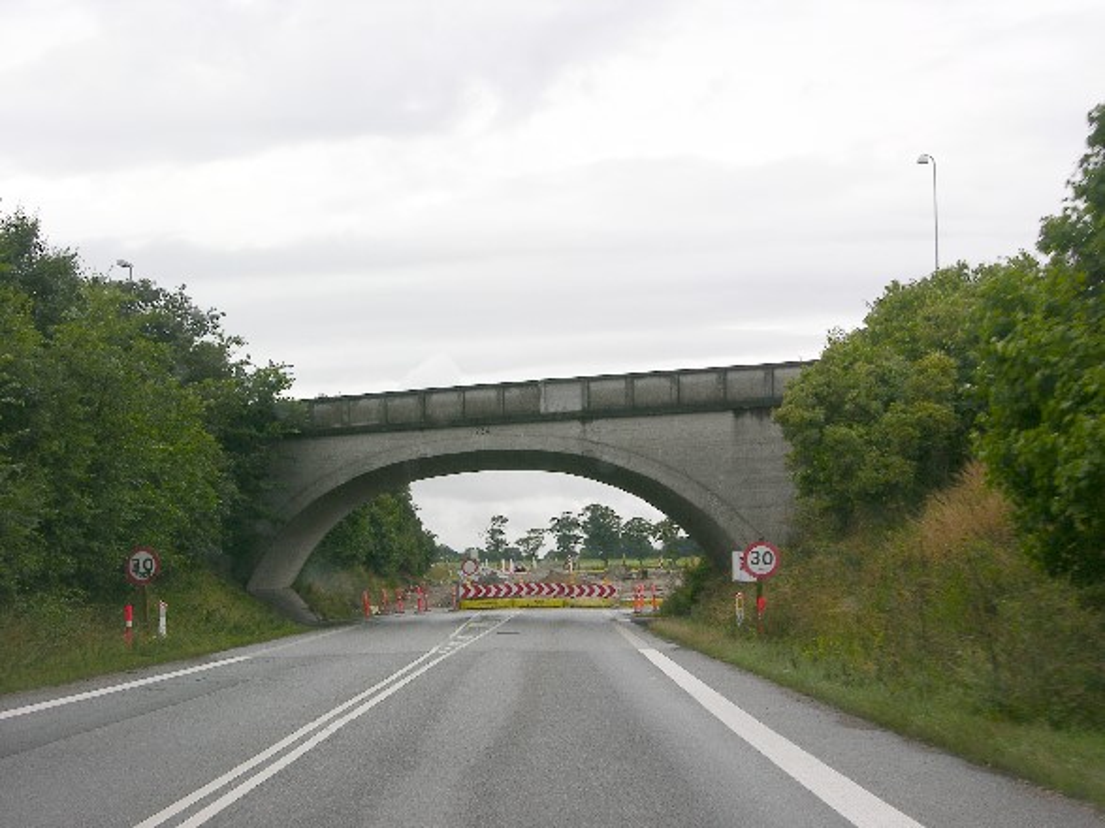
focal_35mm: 74
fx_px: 2362
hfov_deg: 26.3
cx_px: 552
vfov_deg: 19.9
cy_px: 414
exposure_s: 1/91.6
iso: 50
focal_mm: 18.8
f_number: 6
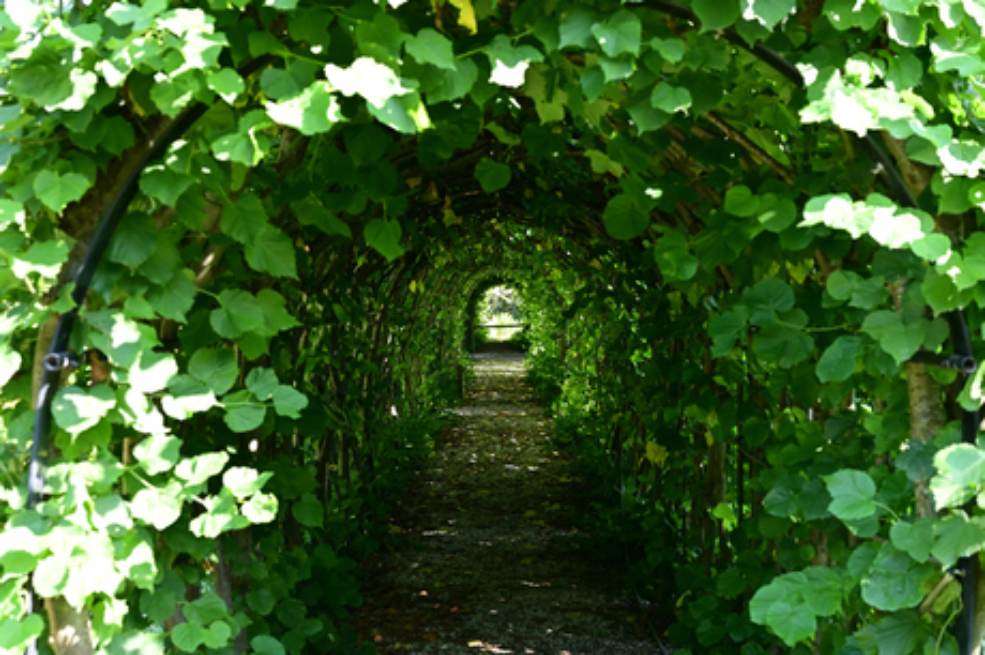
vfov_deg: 27.5
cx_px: 492
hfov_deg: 40.4
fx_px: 1340
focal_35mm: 49
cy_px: 328
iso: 280
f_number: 5.6
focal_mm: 49
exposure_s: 1/50
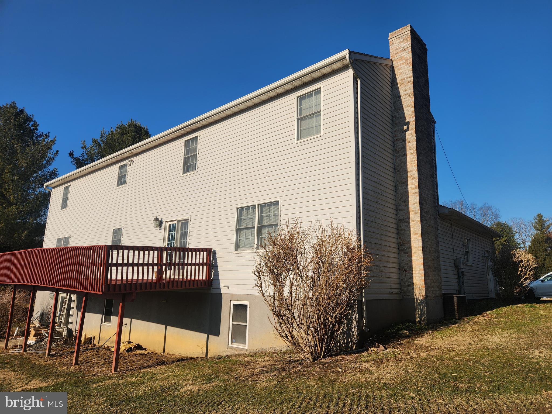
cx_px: 276
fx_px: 367
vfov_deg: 58.9
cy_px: 207
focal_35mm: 23
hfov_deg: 73.9
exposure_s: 1/2234
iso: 20
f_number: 1.8
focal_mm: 5.4
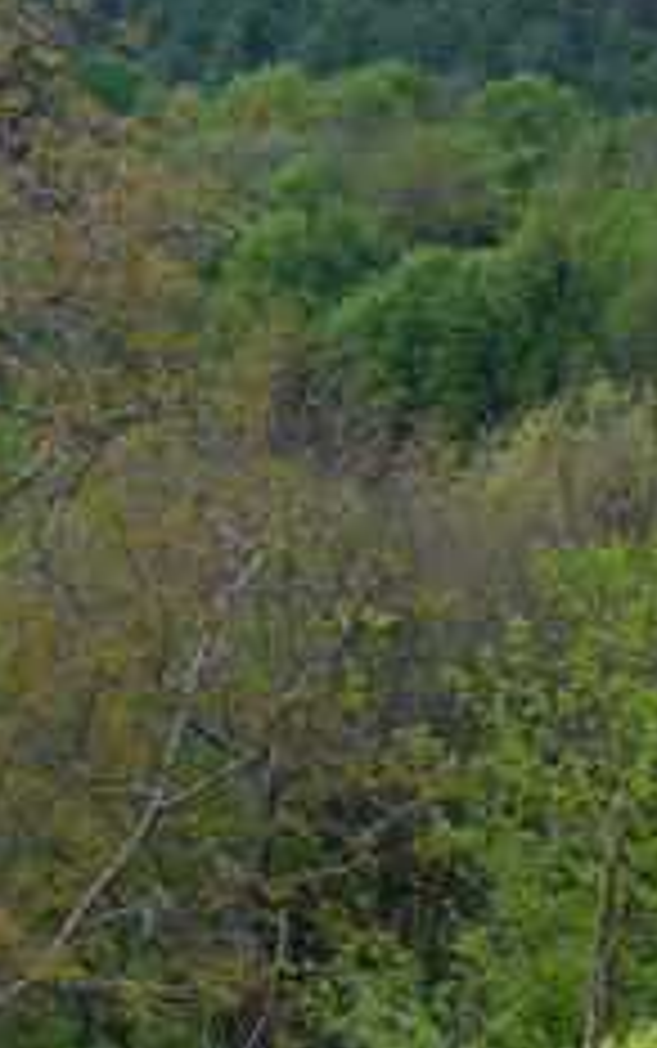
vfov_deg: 13.2
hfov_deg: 8.1
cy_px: 45
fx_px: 4490
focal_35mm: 157
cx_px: -416
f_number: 2.8
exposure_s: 1/500
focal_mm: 9.8
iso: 80
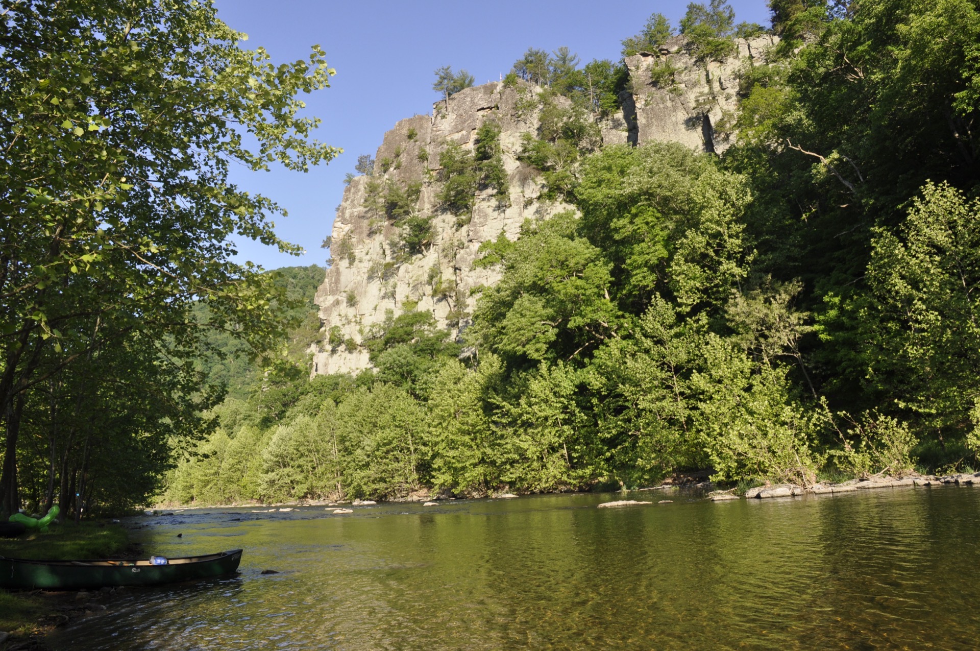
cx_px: 490
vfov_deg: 47.8
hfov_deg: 67.4
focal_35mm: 27
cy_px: 326
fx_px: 734
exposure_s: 1/200
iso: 200
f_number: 7.1
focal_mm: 18
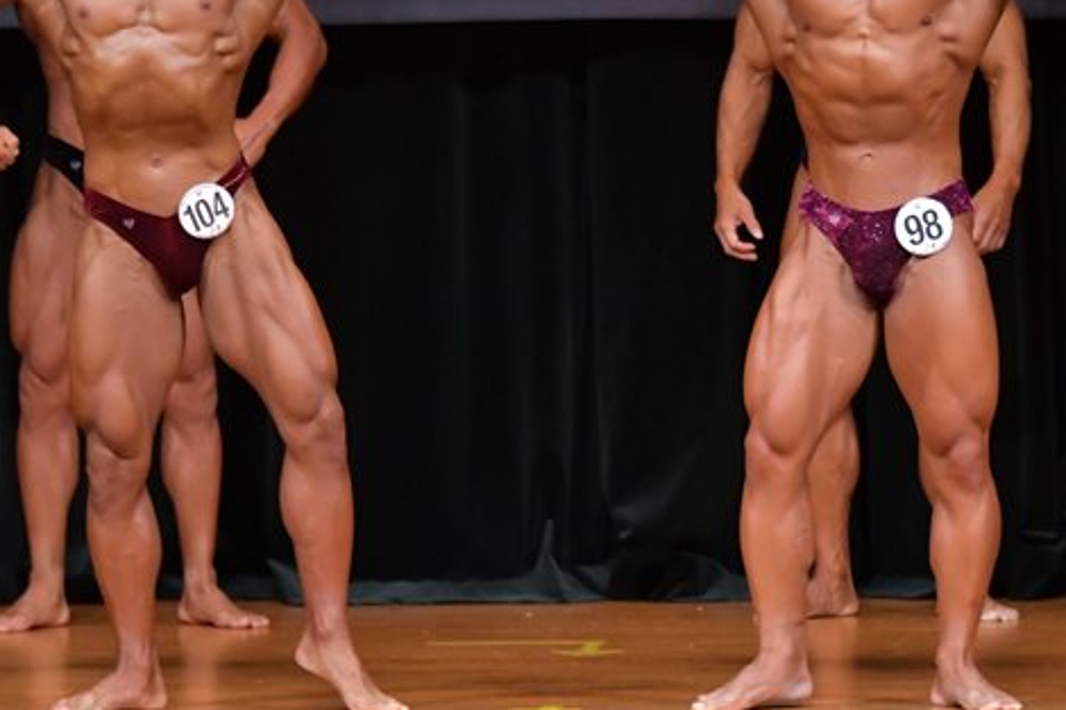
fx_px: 13912
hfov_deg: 4.4
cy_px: 179
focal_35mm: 470
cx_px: 607
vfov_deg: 2.9
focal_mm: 190
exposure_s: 1/400
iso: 5000
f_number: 5.6
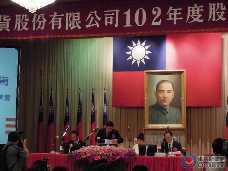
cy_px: 86
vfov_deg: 14.8
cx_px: 114
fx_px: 659
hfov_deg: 19.6
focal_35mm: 100
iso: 400
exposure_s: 1/30
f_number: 5.5
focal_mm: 17.9
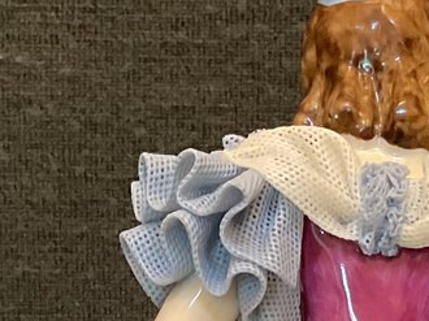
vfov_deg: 10.5
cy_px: 570
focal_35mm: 133
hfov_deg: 14.6
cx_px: 422
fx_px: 1647
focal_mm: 3
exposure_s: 1/40
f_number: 1.8
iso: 250
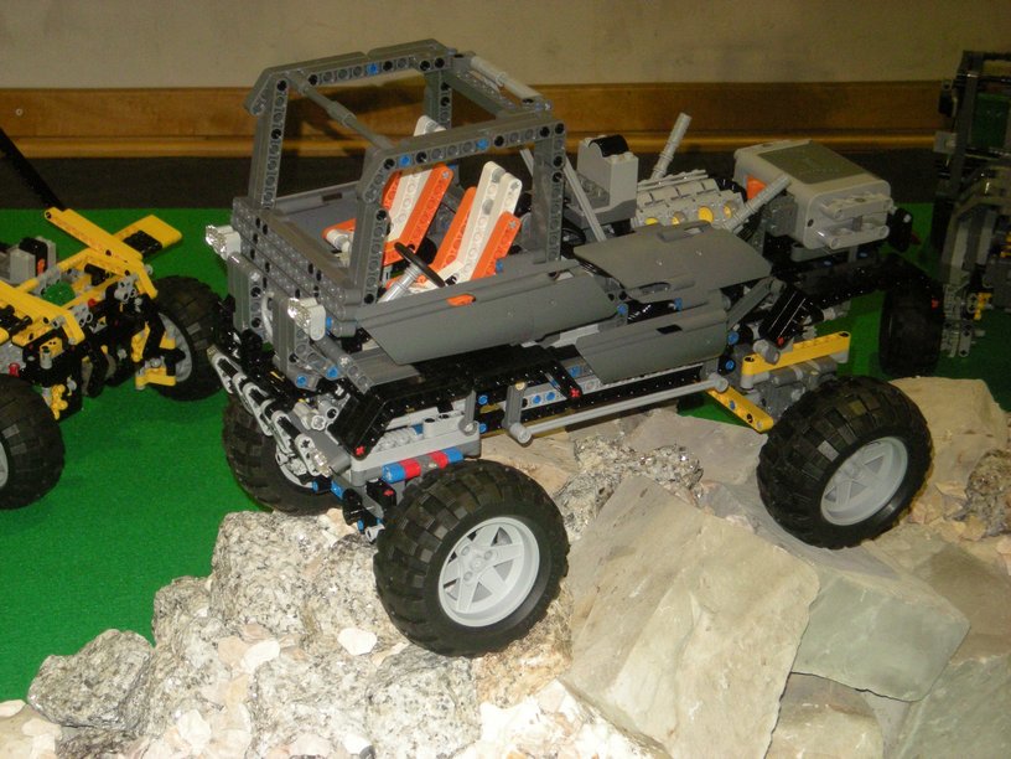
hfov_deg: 23.3
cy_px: 380
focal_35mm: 84
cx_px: 506
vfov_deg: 17.6
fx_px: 2453
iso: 352
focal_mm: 13.7
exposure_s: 1/60
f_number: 4.1
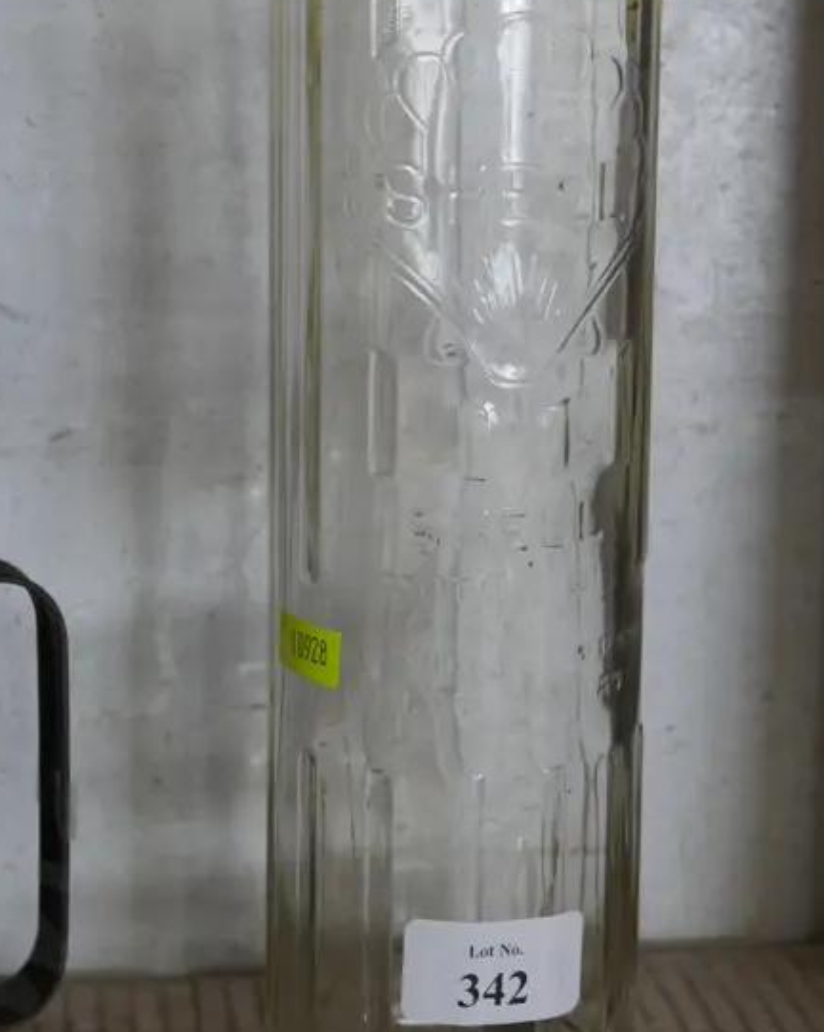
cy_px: 340
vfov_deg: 25.6
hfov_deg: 20.7
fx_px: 2258
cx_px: 480
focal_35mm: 74
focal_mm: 20
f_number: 4.4
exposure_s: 1/60
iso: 800
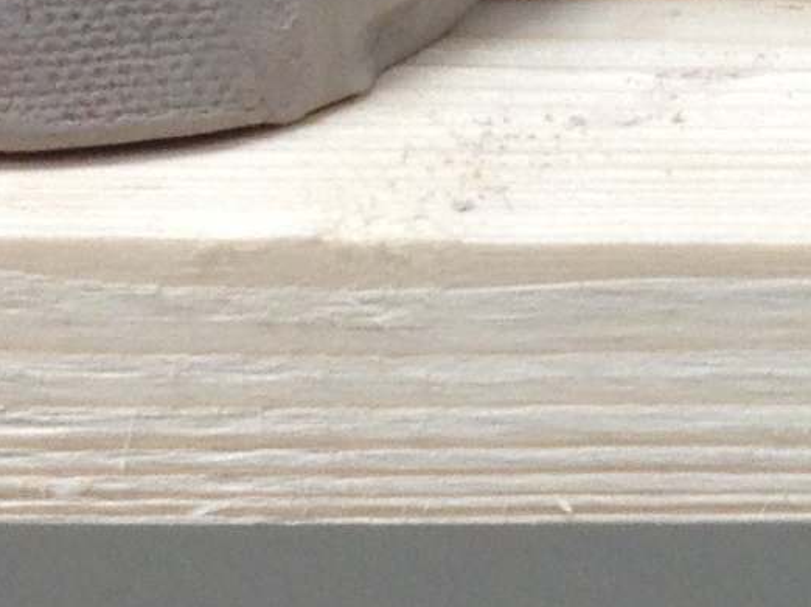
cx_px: 1162
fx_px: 5128
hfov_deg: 8.9
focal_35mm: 219
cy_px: -508
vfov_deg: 6.6
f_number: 2.4
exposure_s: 1/40
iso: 64
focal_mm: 4.28
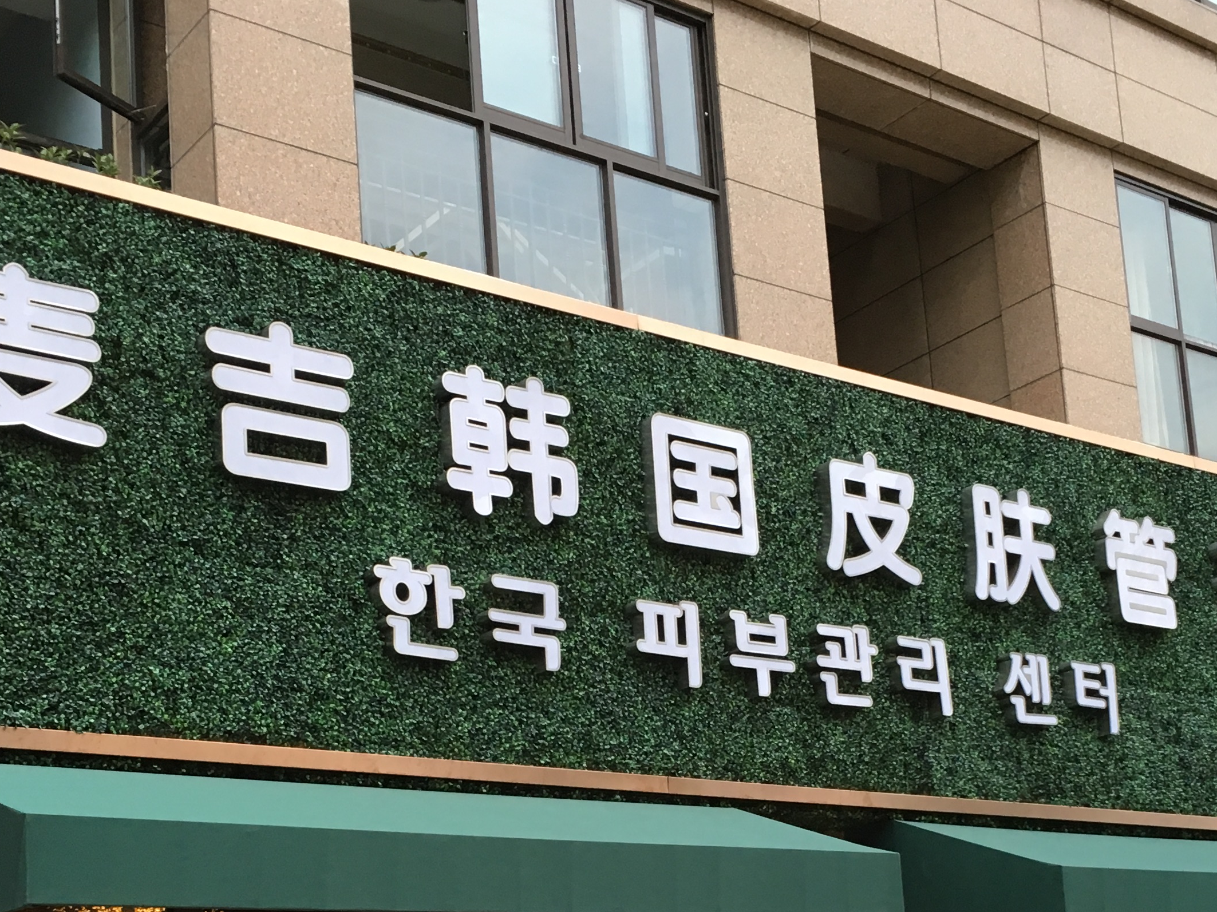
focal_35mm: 55
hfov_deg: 34.9
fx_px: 1933
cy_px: 826
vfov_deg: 25.7
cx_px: 642
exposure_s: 1/33
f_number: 2.2
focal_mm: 4.15
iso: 50
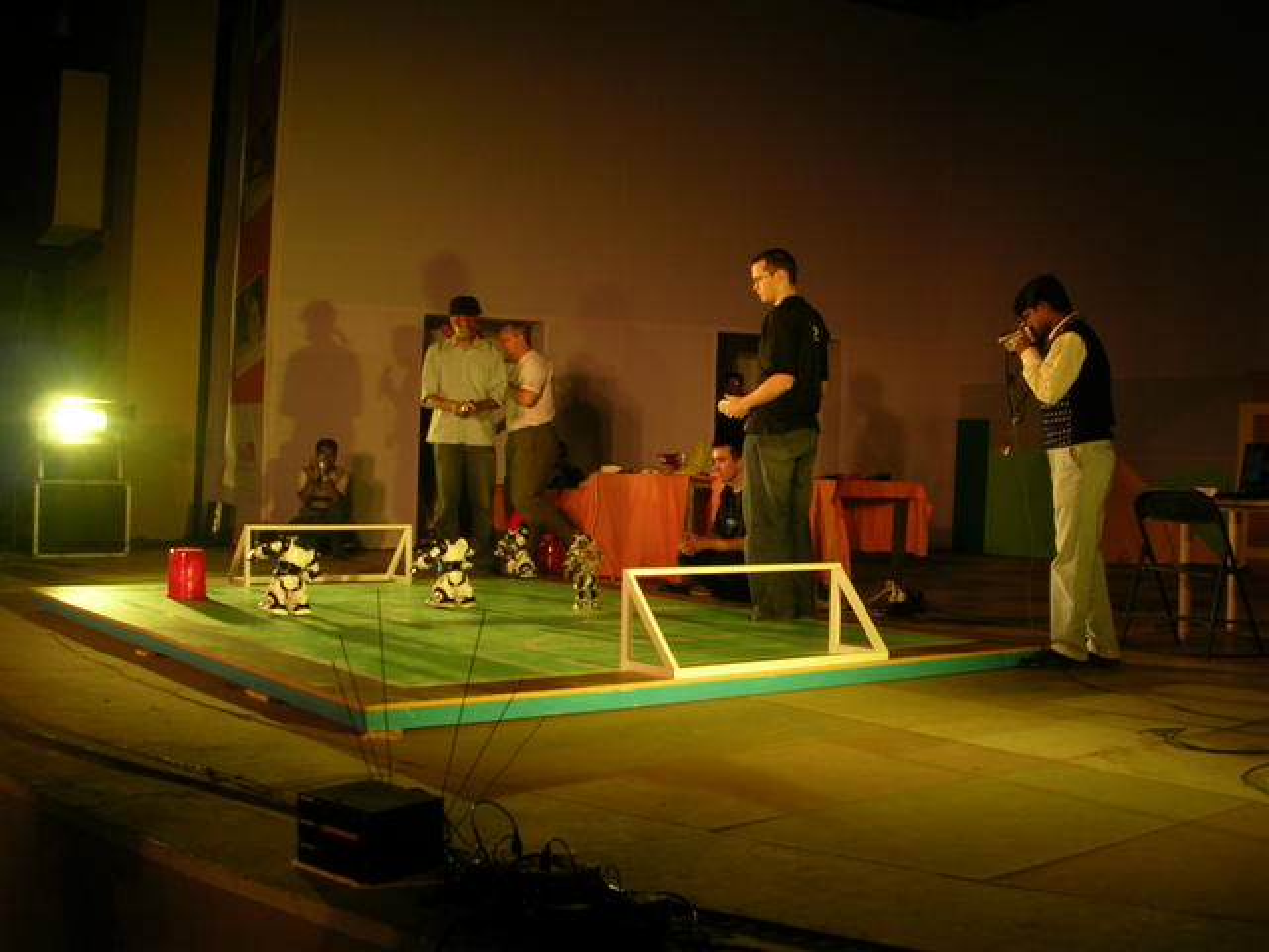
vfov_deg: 37.7
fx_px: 1393
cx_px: 634
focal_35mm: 38
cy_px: 476
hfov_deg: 49.0
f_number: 2.8
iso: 50
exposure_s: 1/146
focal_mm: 5.8
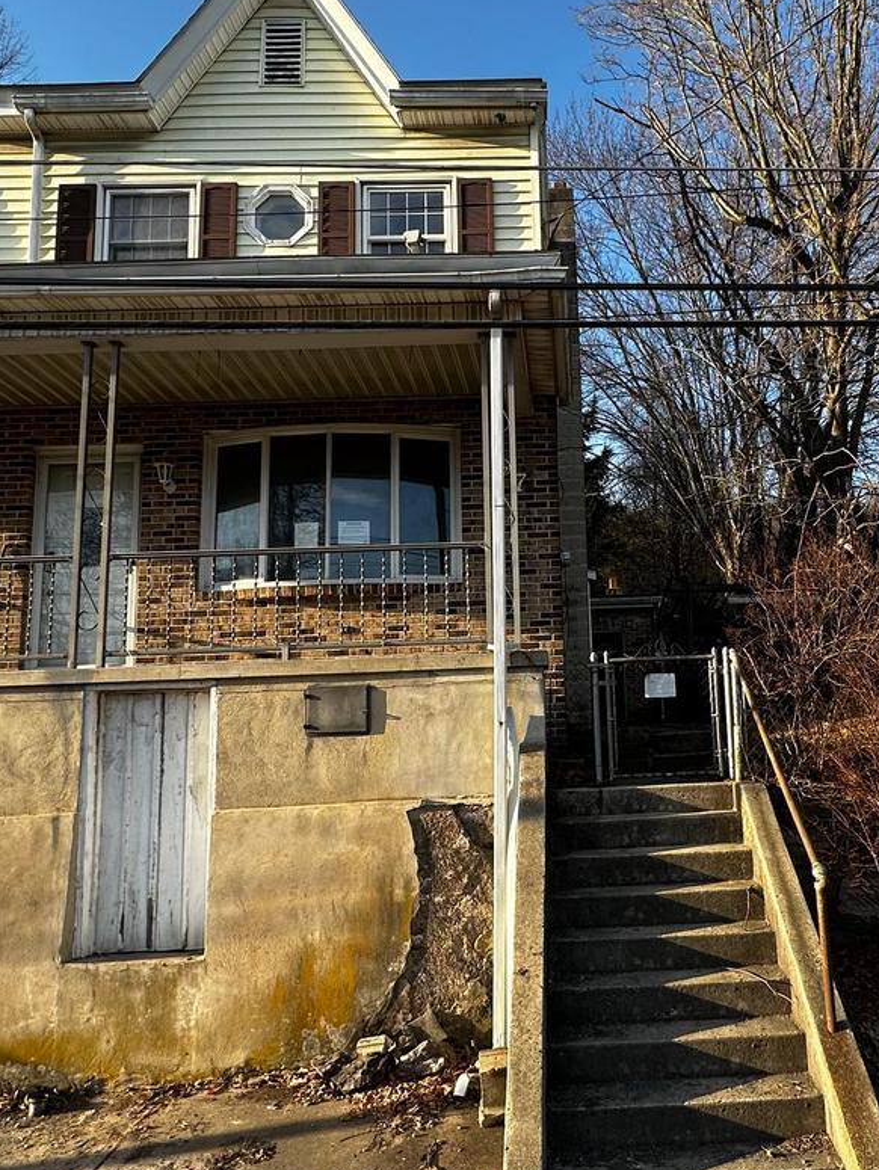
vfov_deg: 67.2
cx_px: 601
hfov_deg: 51.9
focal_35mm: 26
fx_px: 880
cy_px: 628
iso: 40
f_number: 2.2
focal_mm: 2.22
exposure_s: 1/454
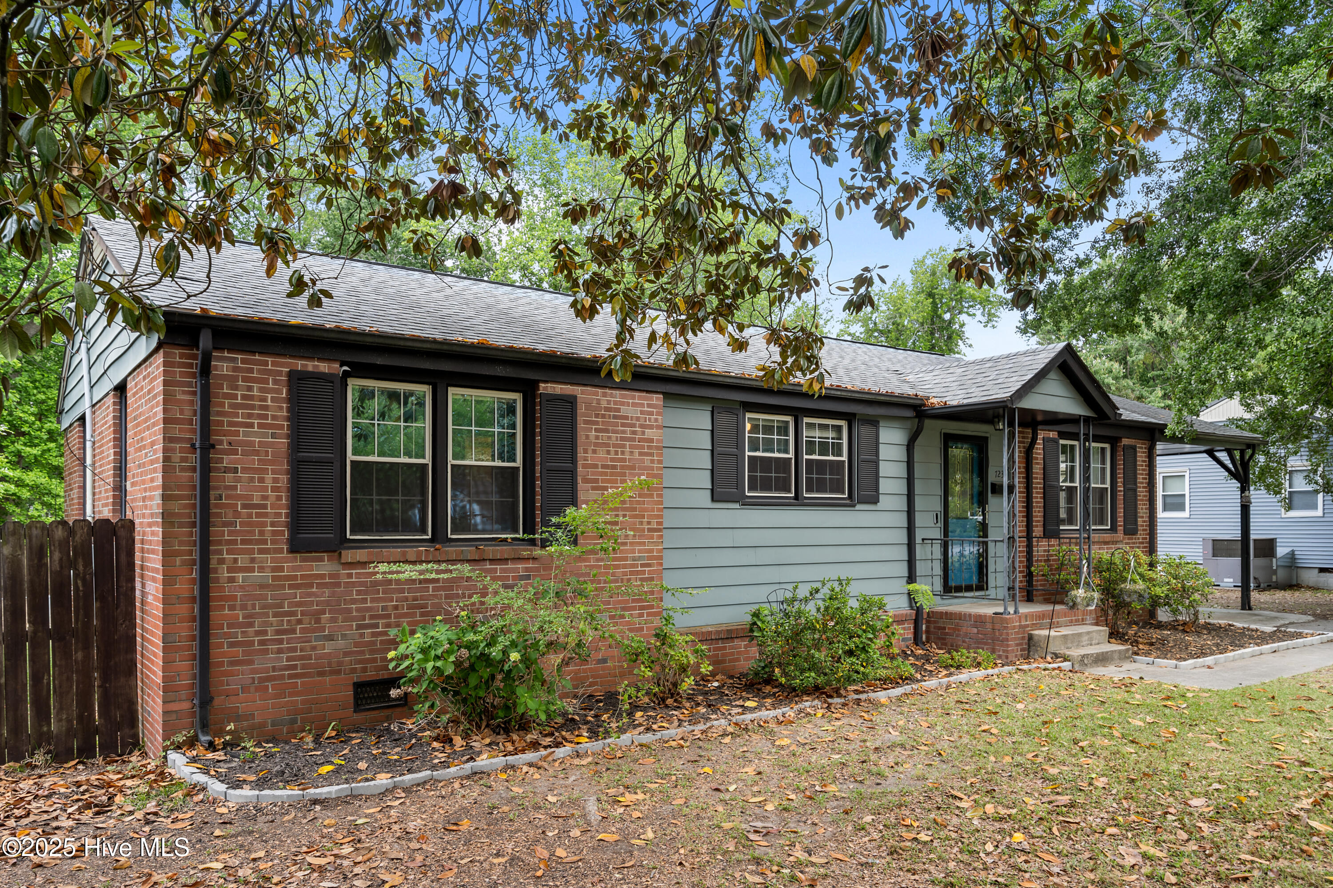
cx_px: 666
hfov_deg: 74.9
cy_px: 444
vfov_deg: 54.1
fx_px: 870
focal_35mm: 24
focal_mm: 23.5
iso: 64
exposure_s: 1/20
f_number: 7.1
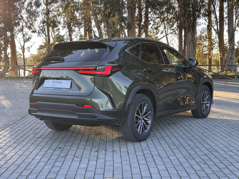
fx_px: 331
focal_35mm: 48
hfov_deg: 39.7
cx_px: 120
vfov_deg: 30.3
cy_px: 90
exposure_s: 1/291
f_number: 1.78
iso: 64
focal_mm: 6.86
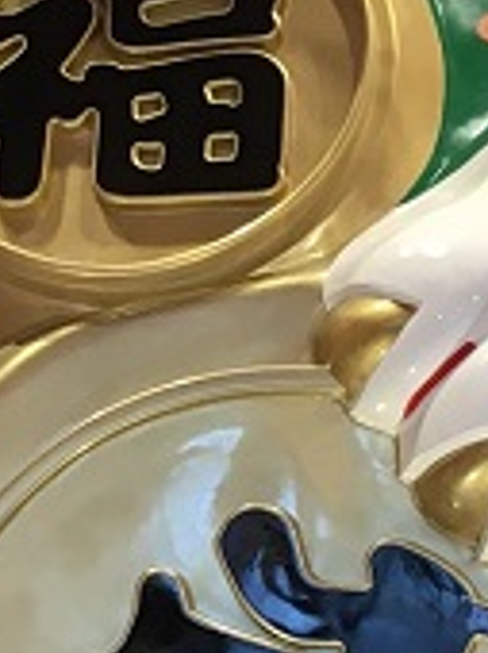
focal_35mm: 182
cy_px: 315
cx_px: 127
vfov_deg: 10.9
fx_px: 3430
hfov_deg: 8.1
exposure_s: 1/30
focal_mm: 4.15
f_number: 2.2
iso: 50
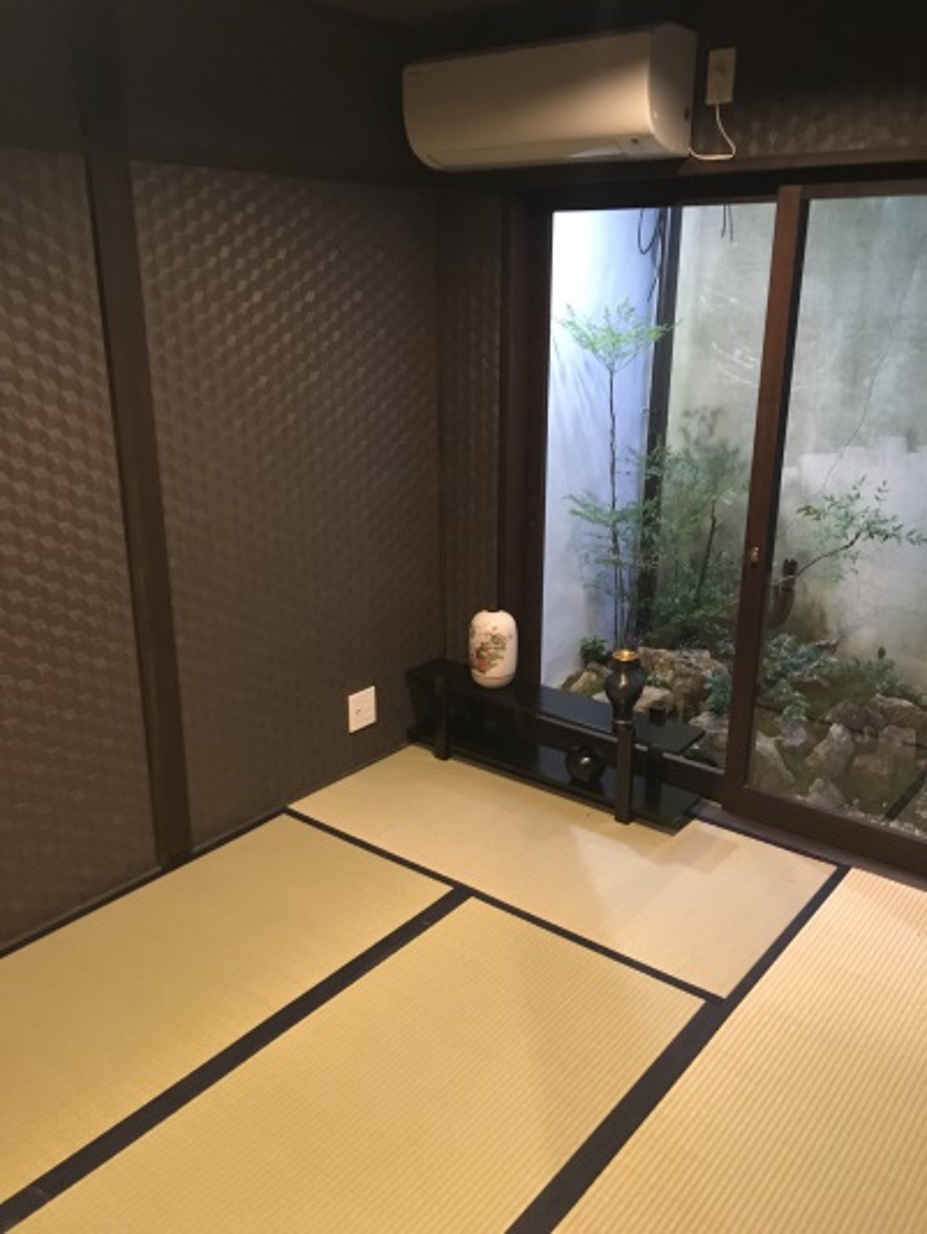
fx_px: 1035
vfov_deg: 61.6
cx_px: 464
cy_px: 617
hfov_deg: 48.3
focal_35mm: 29
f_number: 2.2
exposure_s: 1/15
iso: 400
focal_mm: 4.15
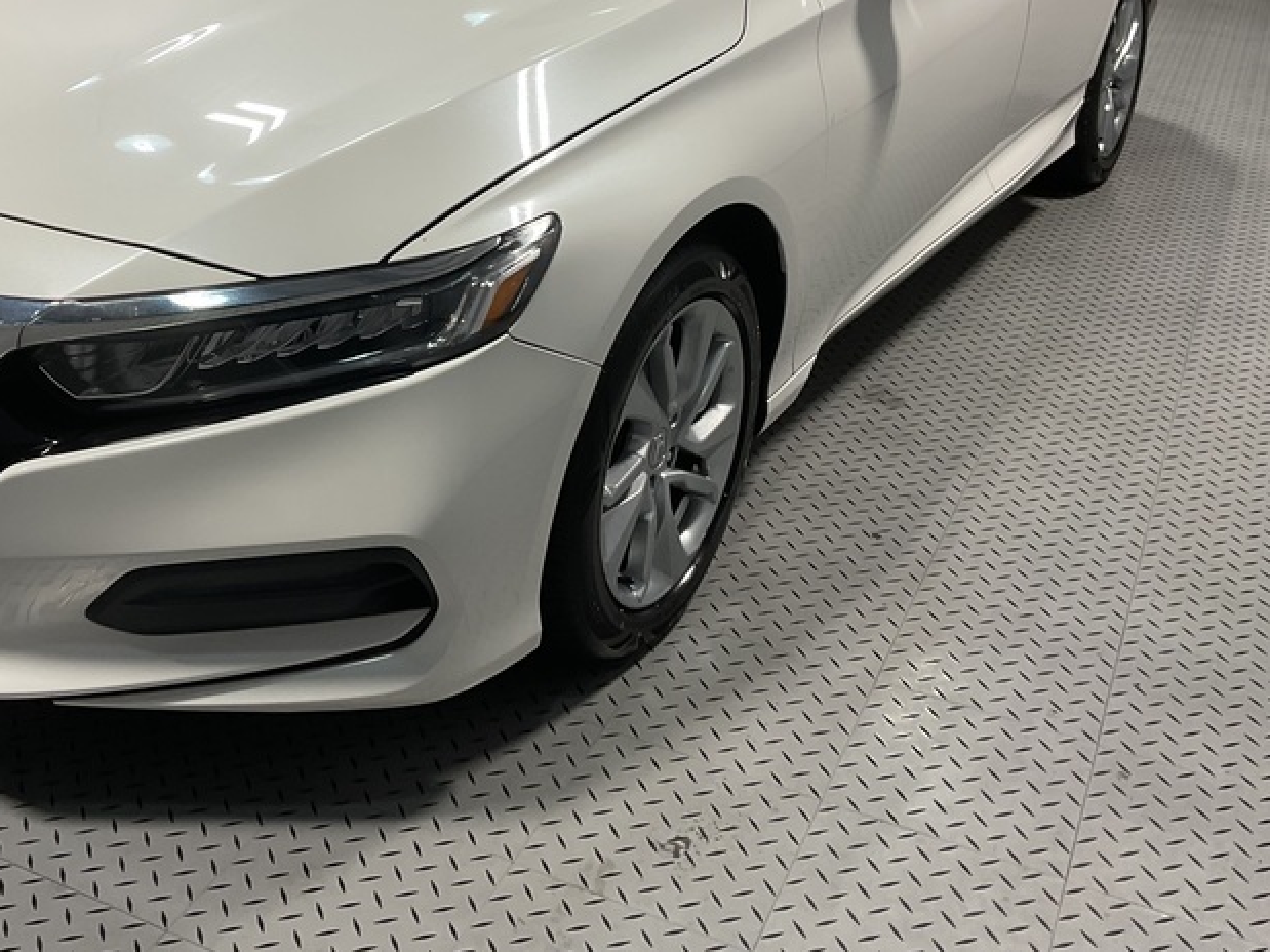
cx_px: 421
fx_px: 1651
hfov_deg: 41.5
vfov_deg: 31.6
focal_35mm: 45
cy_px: 244
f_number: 1.8
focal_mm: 3
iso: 32
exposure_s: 1/120
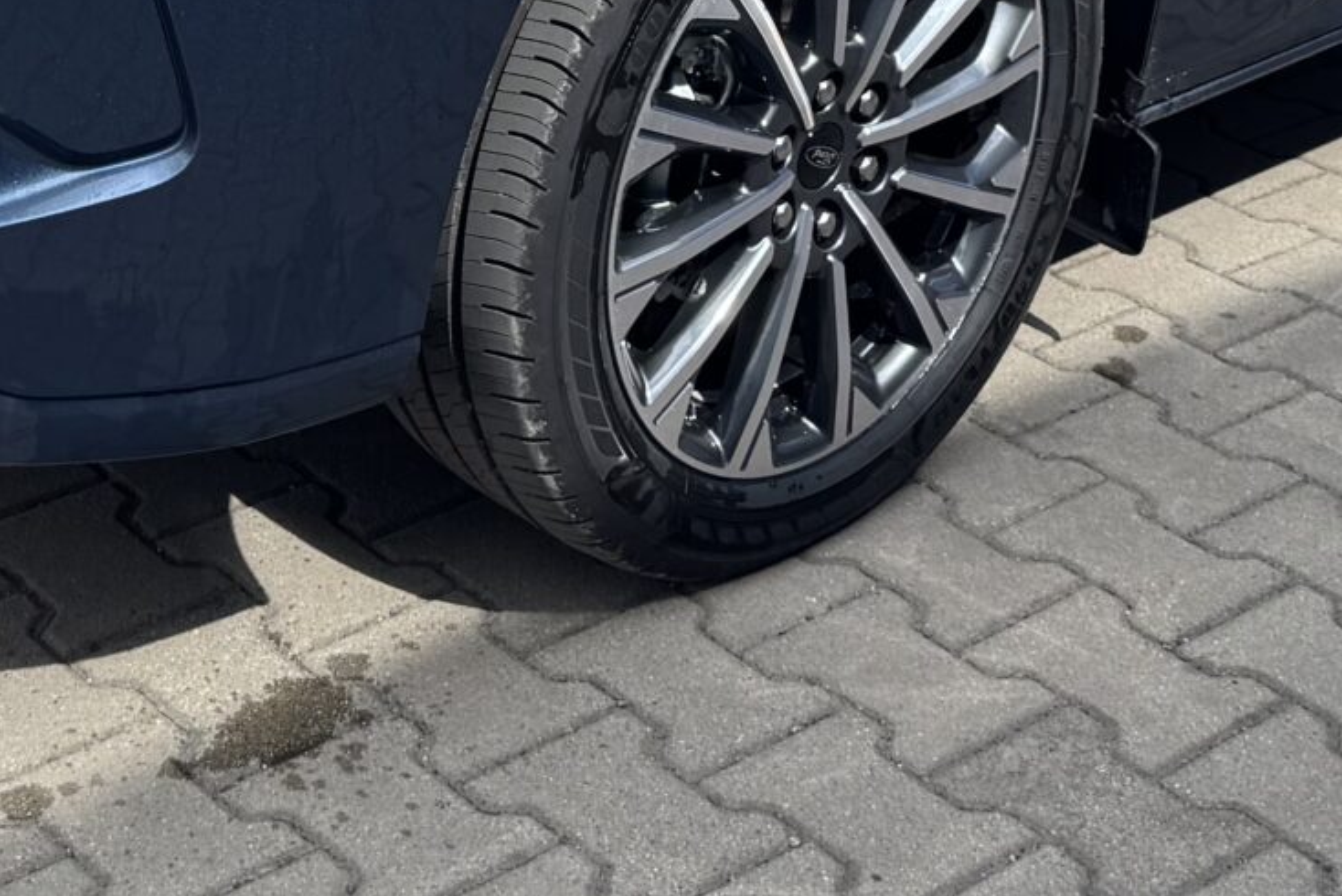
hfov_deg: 23.4
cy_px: -375
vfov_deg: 14.8
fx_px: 3244
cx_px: 611
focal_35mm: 87
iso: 80
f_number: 1.78
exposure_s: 1/2252
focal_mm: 6.76
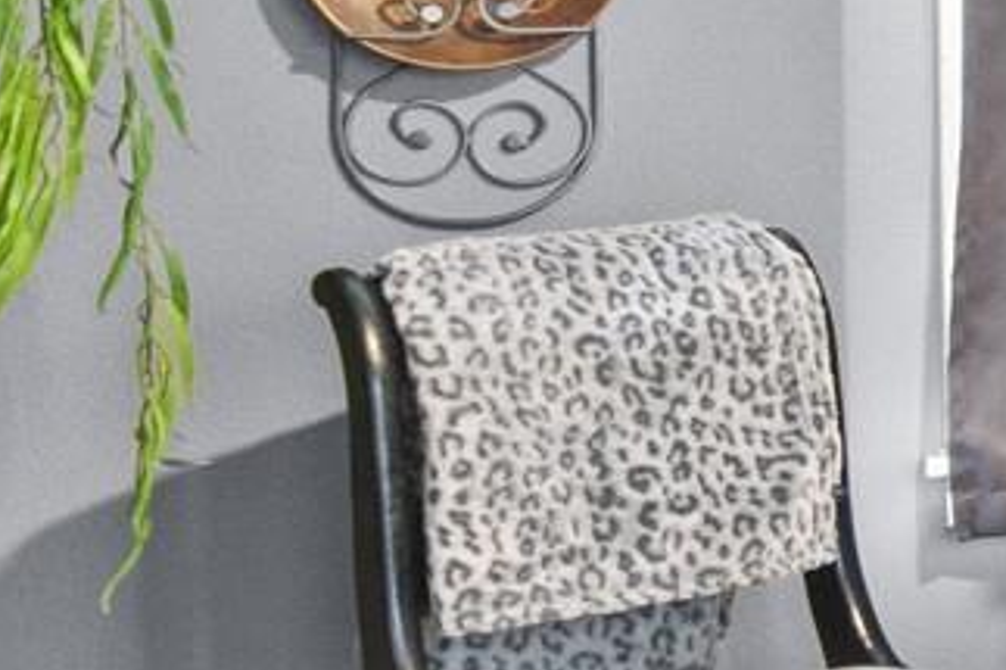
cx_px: 3239
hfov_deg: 10.4
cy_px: -72
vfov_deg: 11.6
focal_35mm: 116
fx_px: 3240
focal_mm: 10
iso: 250
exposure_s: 6
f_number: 9
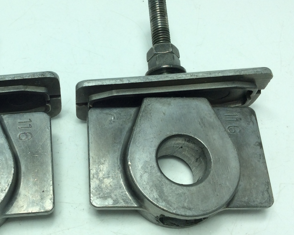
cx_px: 71
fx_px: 426
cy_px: 109
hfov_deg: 37.1
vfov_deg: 30.8
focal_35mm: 49
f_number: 2.4
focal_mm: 3.3
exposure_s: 1/403
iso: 32
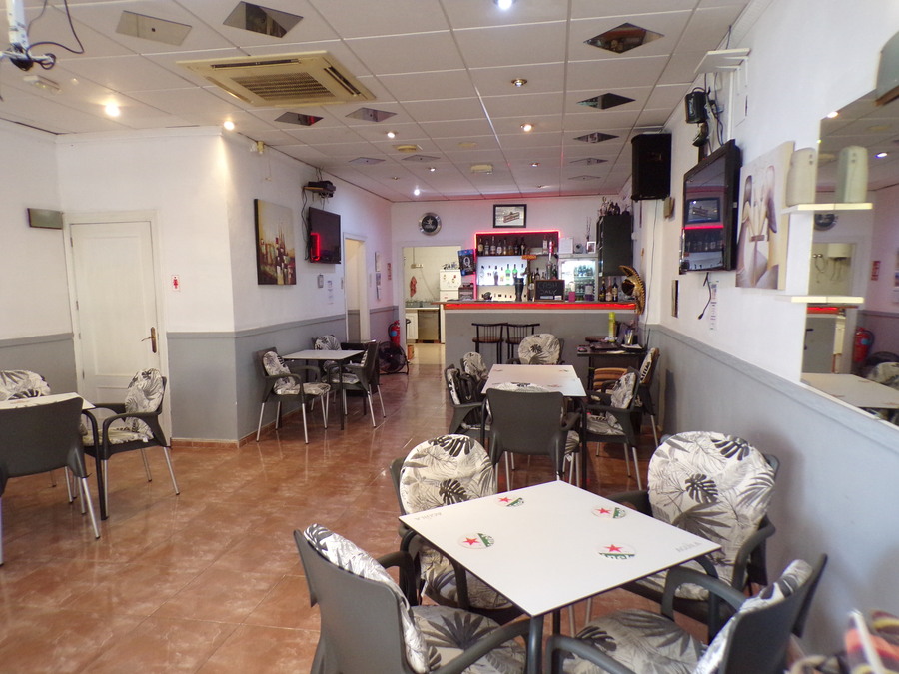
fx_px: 623
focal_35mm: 24
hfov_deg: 71.6
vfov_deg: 56.8
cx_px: 450
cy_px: 337
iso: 258
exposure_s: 1/17
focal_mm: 4.3
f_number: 3
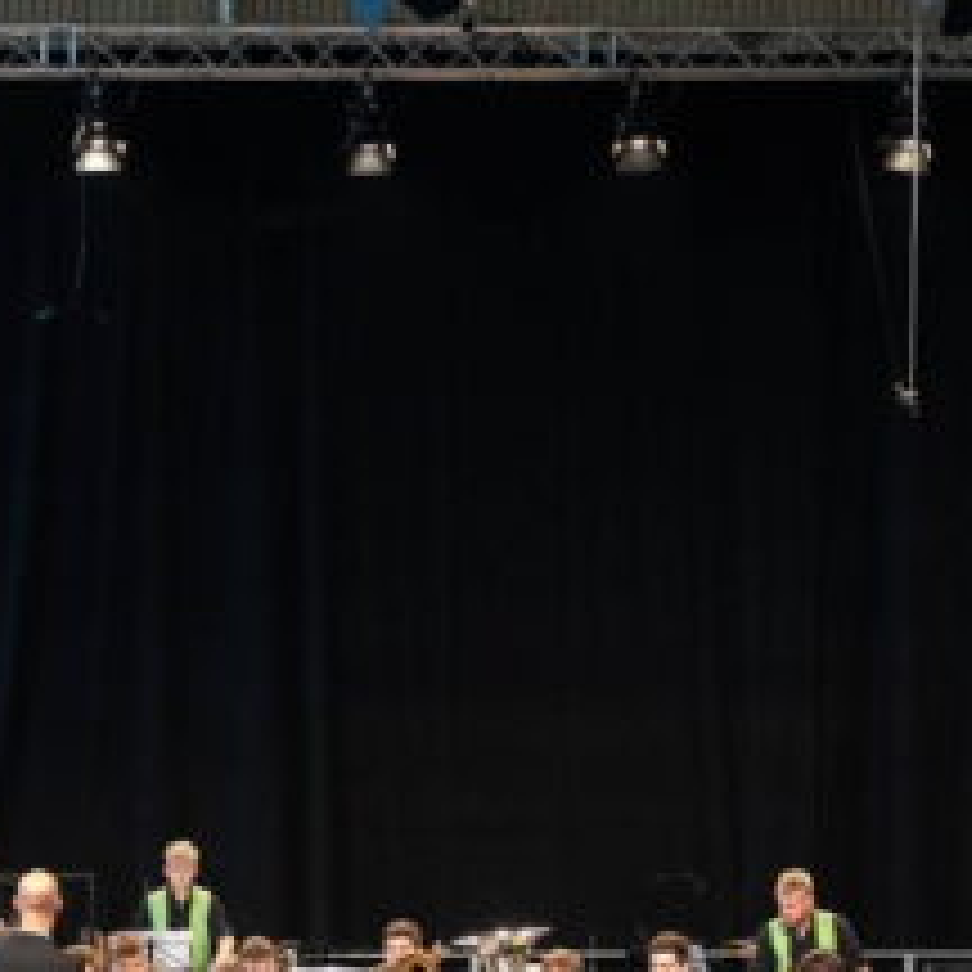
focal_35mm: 179
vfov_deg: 9.7
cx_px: 32
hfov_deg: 9.7
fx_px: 5687
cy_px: 866
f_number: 6.7
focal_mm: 70
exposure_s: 1/90
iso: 4000
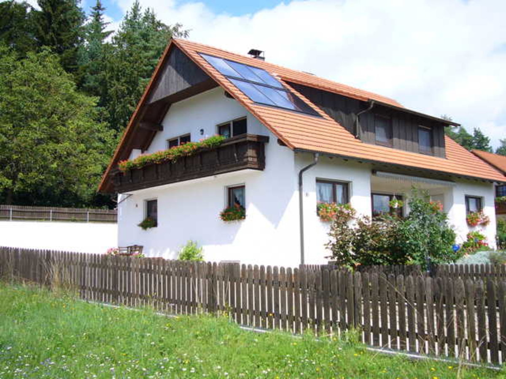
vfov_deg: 36.8
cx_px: 253
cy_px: 190
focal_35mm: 39
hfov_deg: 47.9
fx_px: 570
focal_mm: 6.4
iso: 80
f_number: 3.2
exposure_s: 1/640
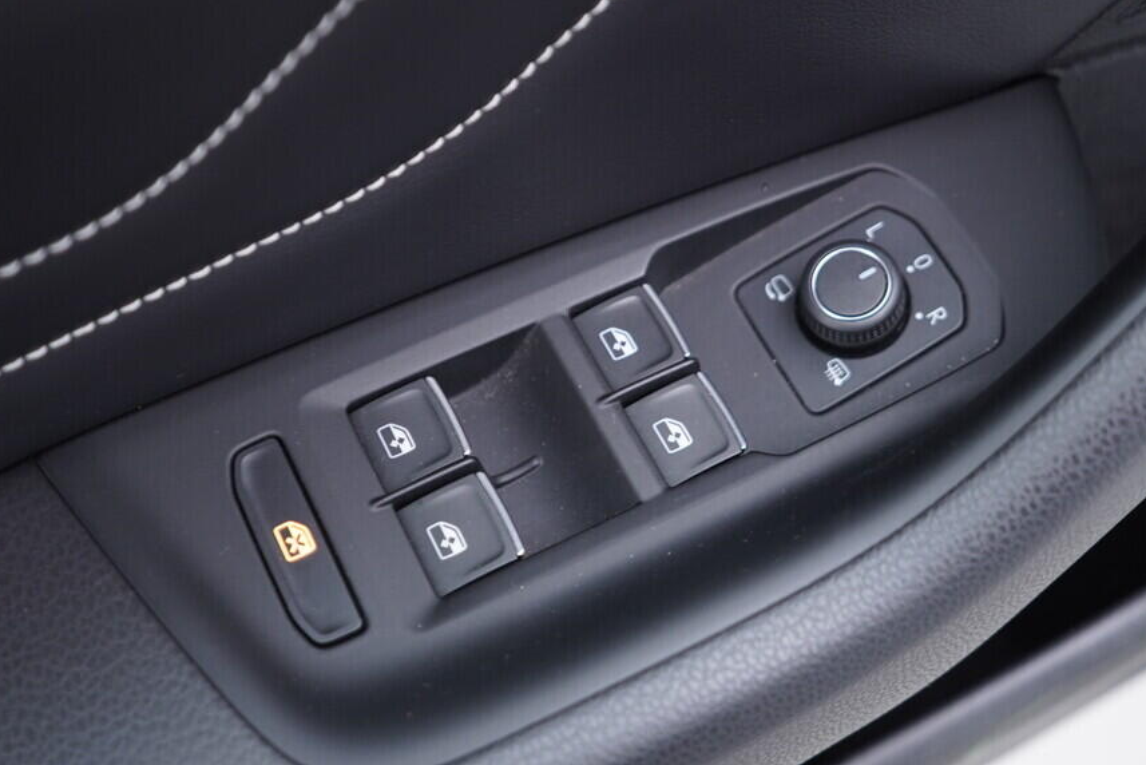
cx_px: 626
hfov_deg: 45.4
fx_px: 1369
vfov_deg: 31.2
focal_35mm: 43
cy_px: 367
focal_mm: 24
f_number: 2.8
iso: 320
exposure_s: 1/40
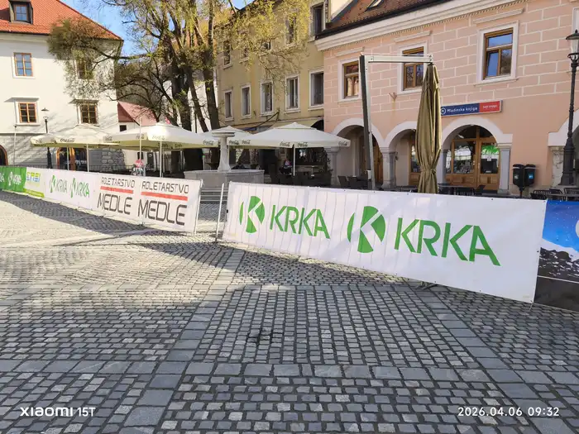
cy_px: 217
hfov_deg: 61.7
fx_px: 485
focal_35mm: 29
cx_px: 290
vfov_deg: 48.2
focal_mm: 5.35
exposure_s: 1/1133
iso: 50
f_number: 1.7
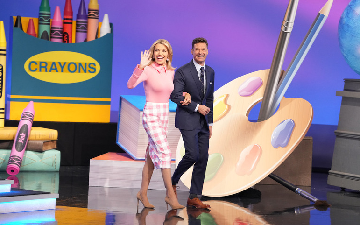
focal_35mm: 133
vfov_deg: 9.9
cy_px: 120
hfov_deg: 15.7
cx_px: 180
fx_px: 1305
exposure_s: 1/250
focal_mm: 129
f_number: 3.5
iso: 2500
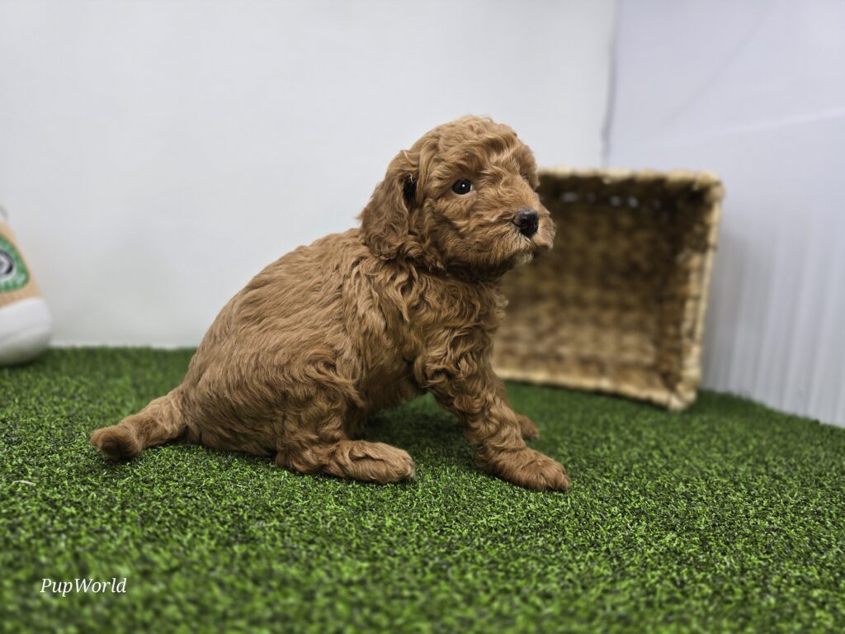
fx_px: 561
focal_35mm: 23
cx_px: 422
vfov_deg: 58.9
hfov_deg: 73.9
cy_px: 317
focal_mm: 6.3
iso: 50
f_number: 1.7
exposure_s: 1/120
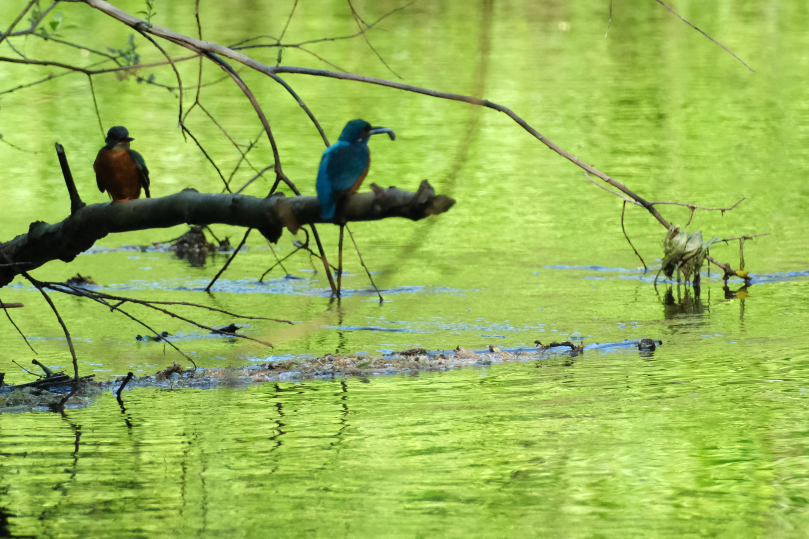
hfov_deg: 5.7
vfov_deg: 3.8
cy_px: 270
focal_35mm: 360
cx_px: 404
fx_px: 8089
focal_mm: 239.8
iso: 4000
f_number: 5.6
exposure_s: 1/1800
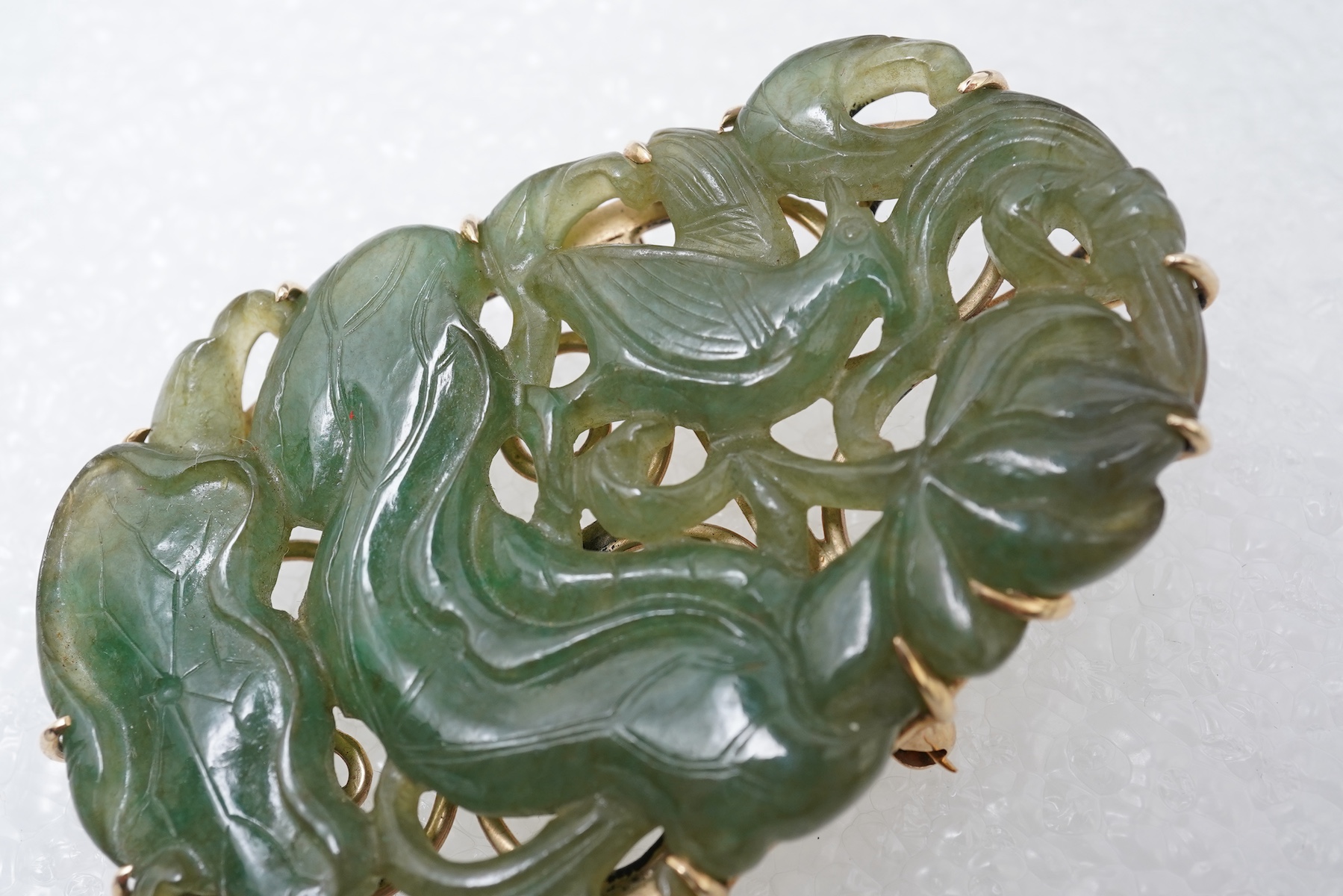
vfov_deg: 29.9
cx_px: 672
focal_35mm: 45
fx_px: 1679
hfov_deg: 43.6
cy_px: 448
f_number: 16
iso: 500
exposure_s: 1/125
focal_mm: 30
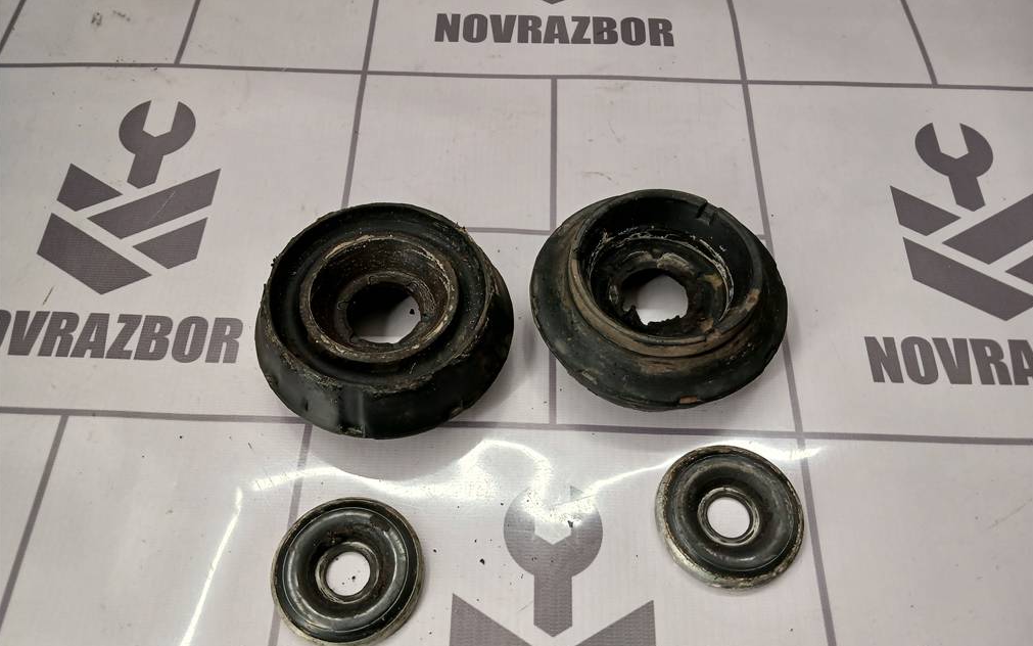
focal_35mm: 29
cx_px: 517
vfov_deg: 43.1
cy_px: 342
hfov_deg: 64.6
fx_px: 816
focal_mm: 4
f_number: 1.8
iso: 64
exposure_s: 1/50
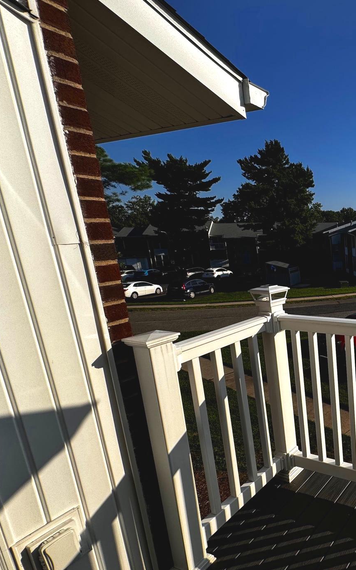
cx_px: 418
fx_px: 342
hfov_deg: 40.4
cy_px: 303
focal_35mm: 22
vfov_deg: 79.6
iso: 50
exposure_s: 1/2208
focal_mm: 2.22
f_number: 2.2
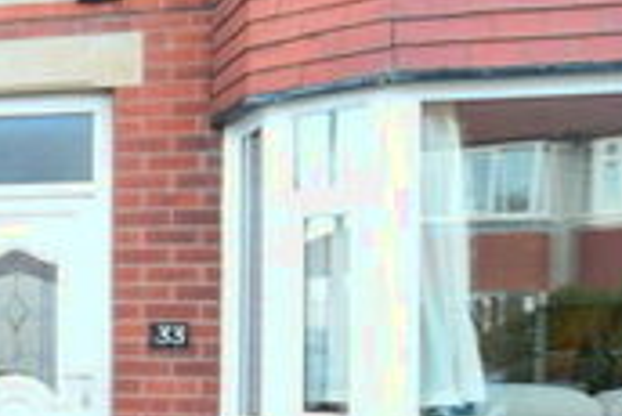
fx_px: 1055
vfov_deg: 21.9
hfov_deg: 21.7
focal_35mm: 61
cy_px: 360
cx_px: -485
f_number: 4
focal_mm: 10
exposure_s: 1/80
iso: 200
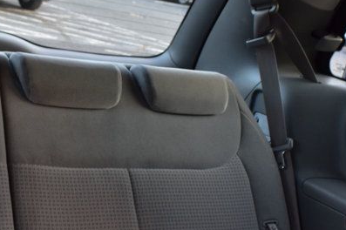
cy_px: 147
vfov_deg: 16.7
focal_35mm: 81
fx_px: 781
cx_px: 146
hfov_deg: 25.0
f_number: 6.3
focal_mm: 21
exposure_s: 1/15
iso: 450
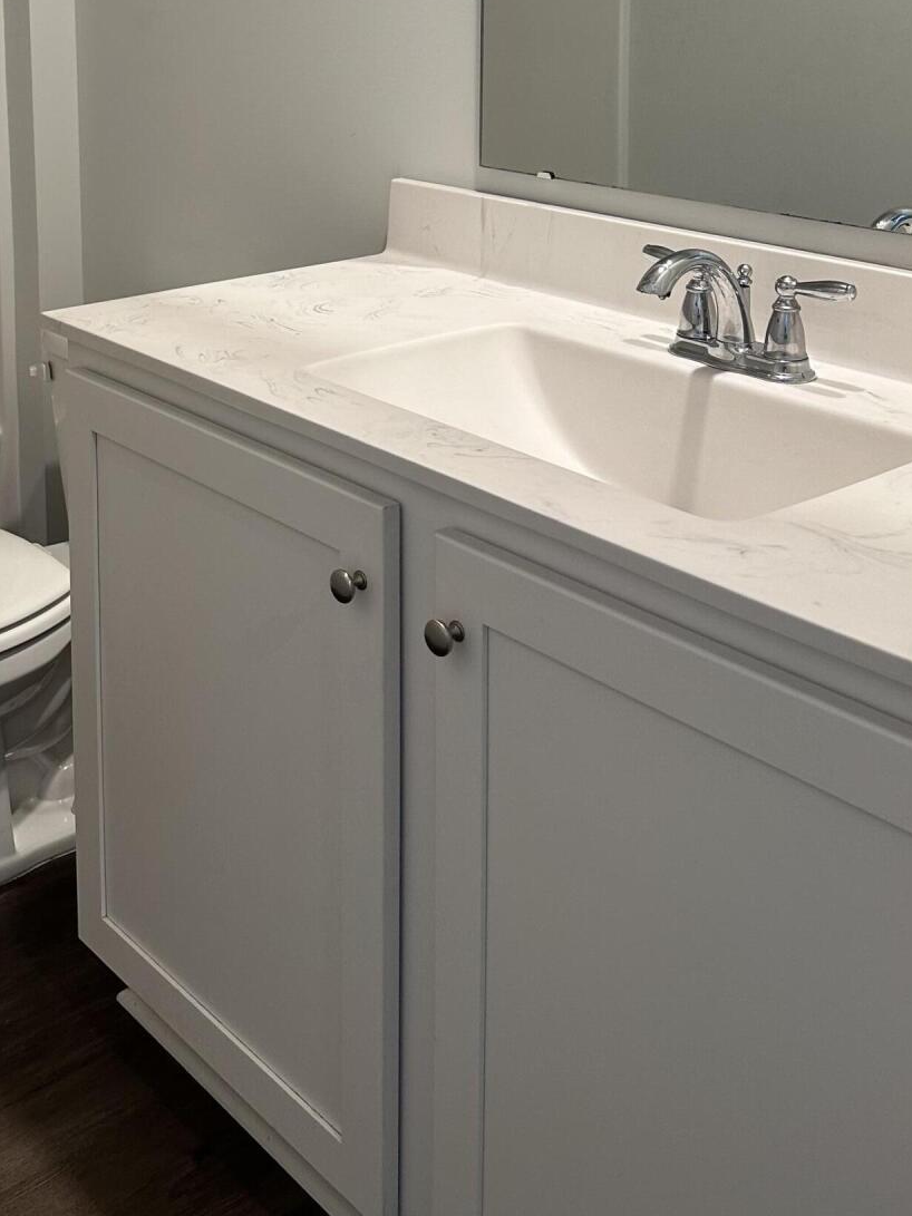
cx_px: 229
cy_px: 173
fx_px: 1546
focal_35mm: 44
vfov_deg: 40.4
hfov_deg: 32.3
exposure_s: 1/60
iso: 160
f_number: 1.78
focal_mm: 6.86
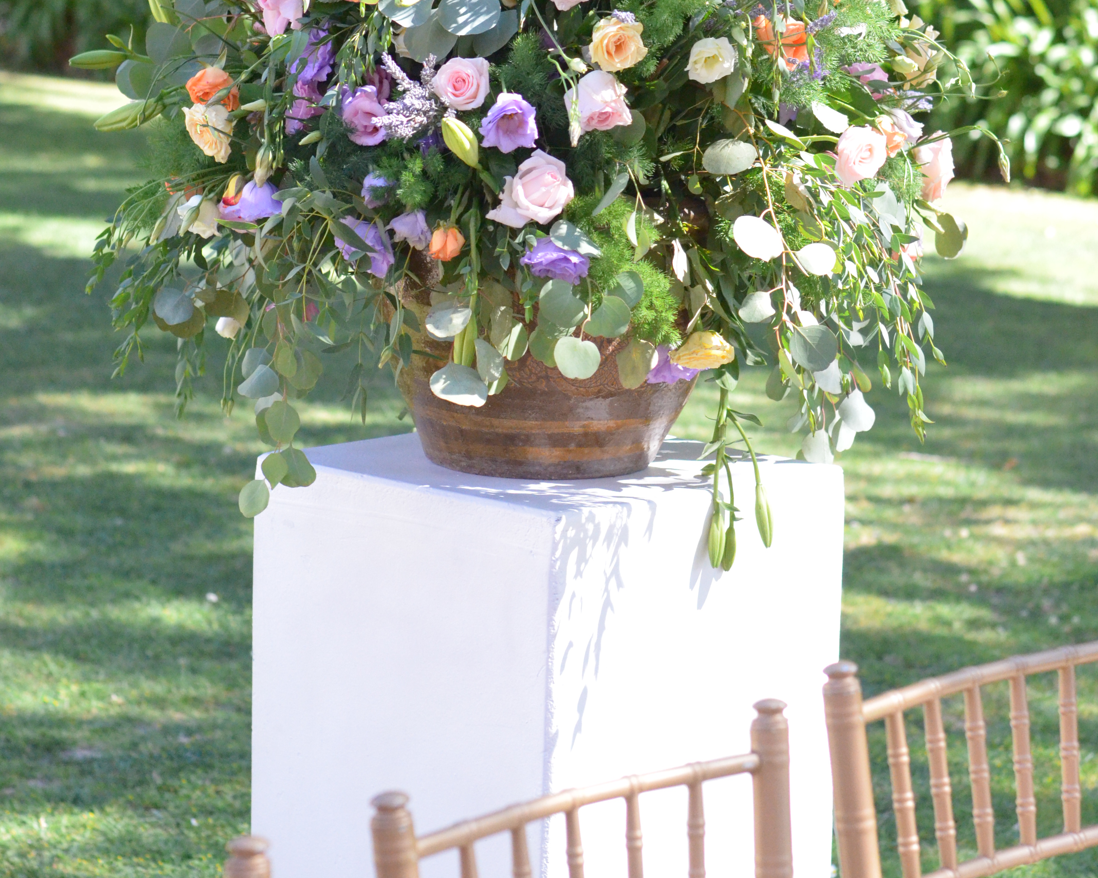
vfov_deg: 14.3
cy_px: 157
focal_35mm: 107
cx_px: 548
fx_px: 3477
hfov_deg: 17.9
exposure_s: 1/4000
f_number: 3.5
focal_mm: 50
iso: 3200
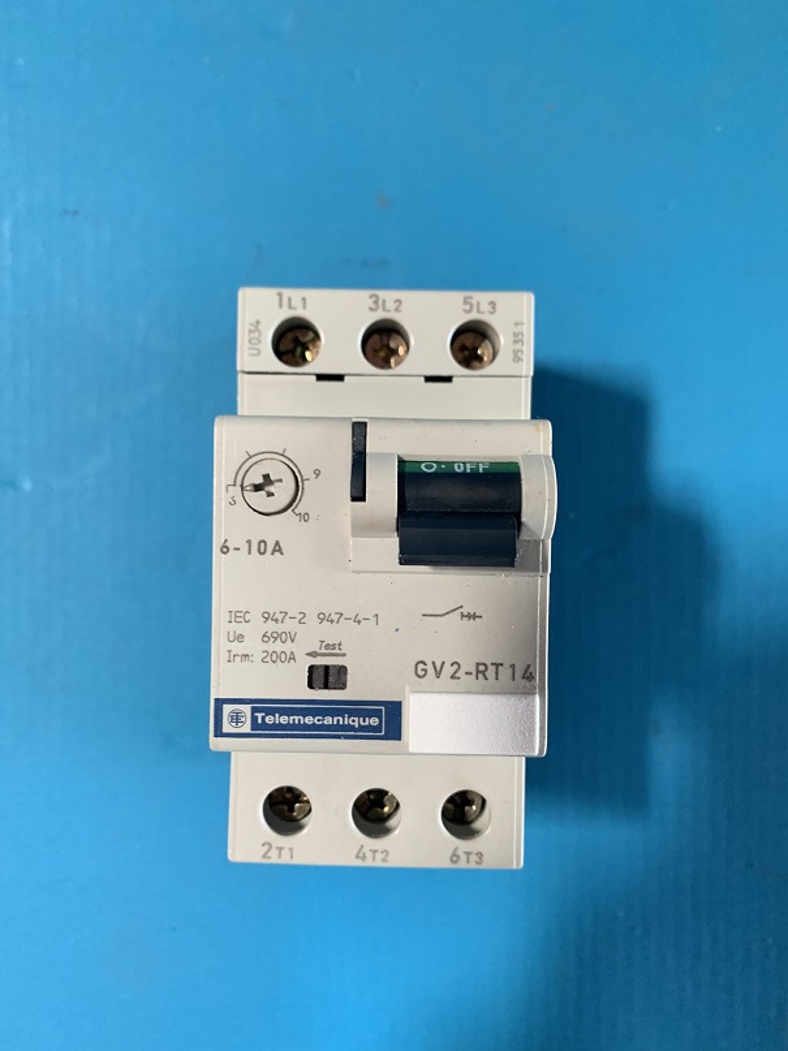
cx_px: 394
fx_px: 789
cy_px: 526
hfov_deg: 53.1
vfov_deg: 67.3
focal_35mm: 26
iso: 200
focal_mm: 4.25
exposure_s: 1/60
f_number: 1.8
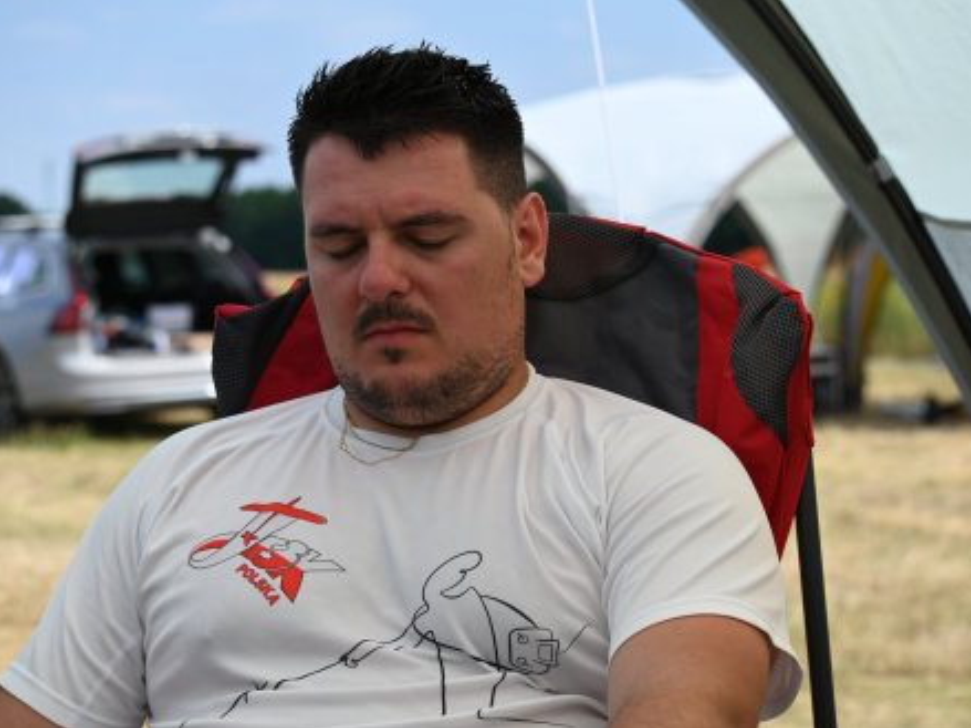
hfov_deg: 18.0
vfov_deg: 13.6
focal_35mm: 109
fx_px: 3057
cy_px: 365
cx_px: 439
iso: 320
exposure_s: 1/1000
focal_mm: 100
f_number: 8
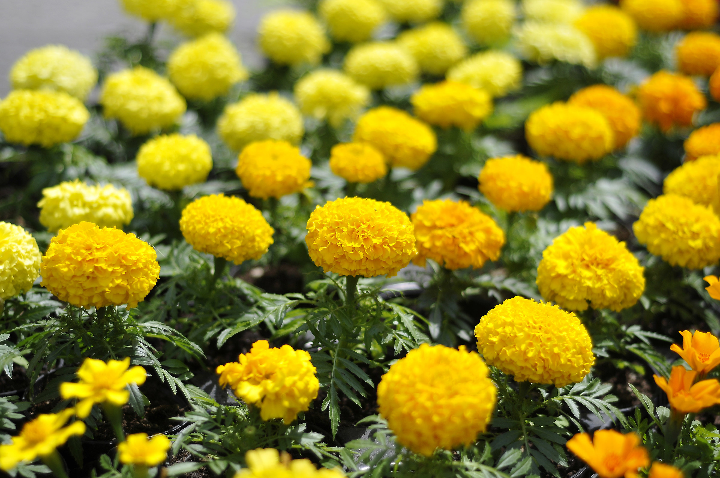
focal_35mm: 75
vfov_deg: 18.1
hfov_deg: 27.0
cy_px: 239
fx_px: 1498
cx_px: 360
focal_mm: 50
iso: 200
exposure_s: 1/5000
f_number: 2
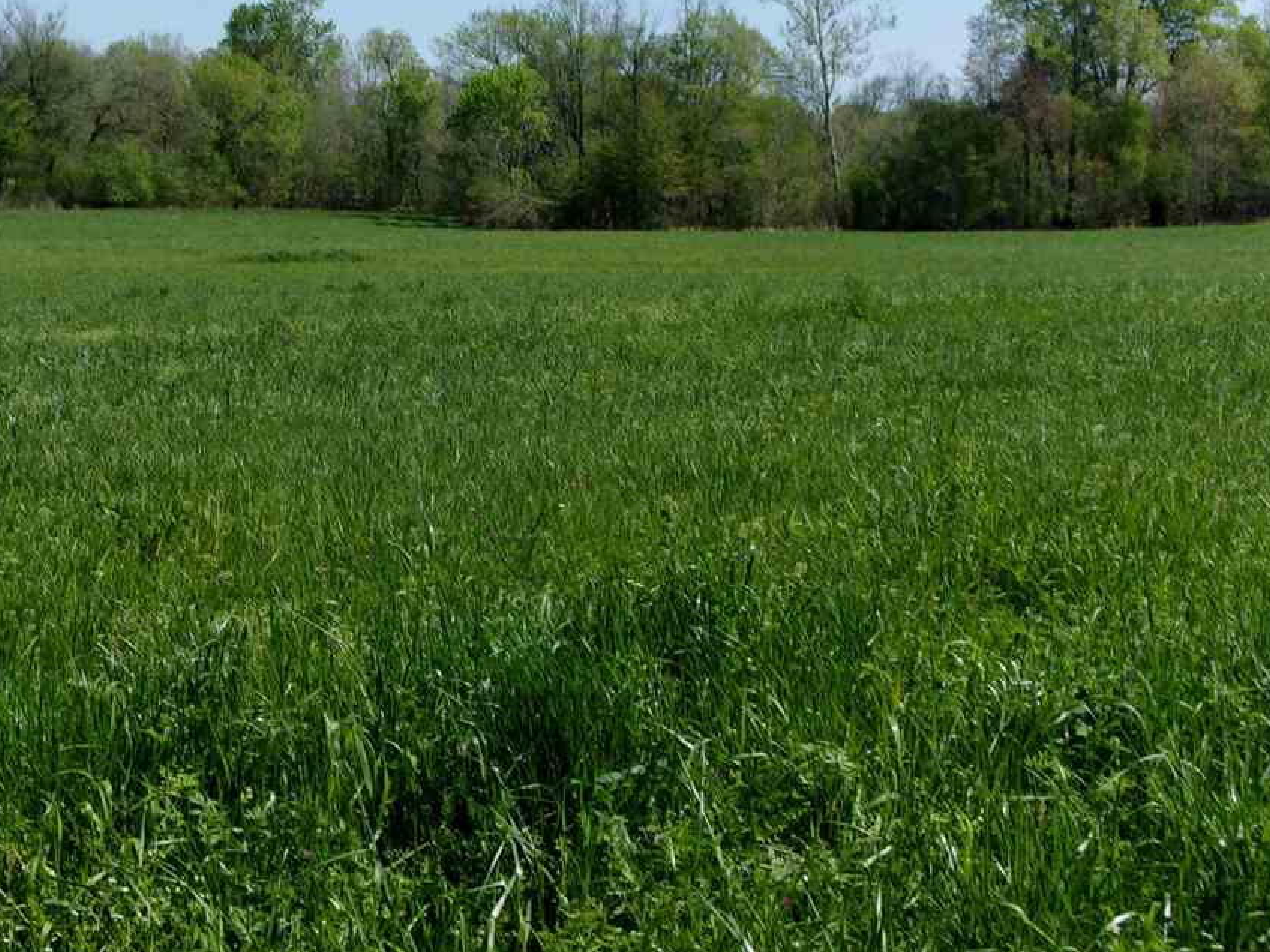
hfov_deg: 29.4
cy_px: 321
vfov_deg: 22.5
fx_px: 2384
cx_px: 328
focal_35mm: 65
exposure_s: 1/90
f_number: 12.5
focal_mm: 7.8
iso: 80
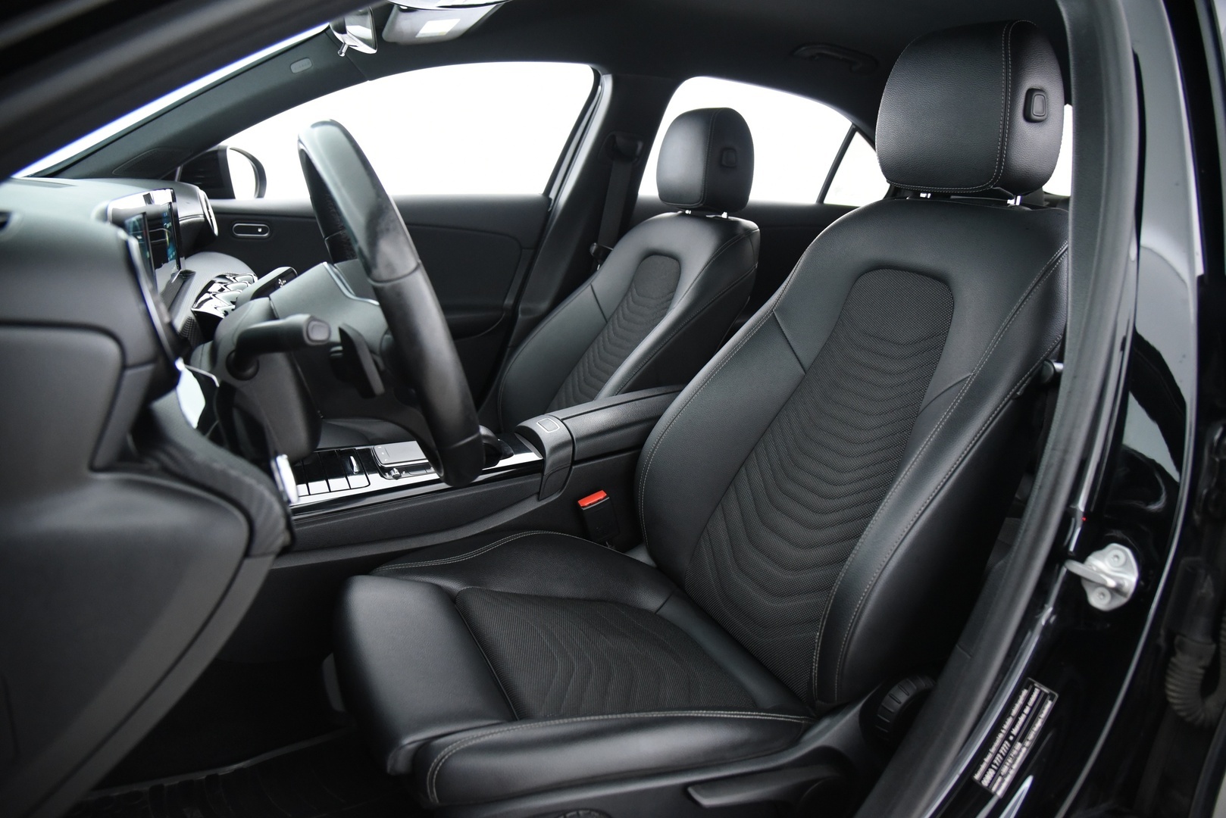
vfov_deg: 53.2
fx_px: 818
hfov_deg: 73.7
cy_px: 409
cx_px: 613
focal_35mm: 24
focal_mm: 24
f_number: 4
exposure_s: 1/20
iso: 4000
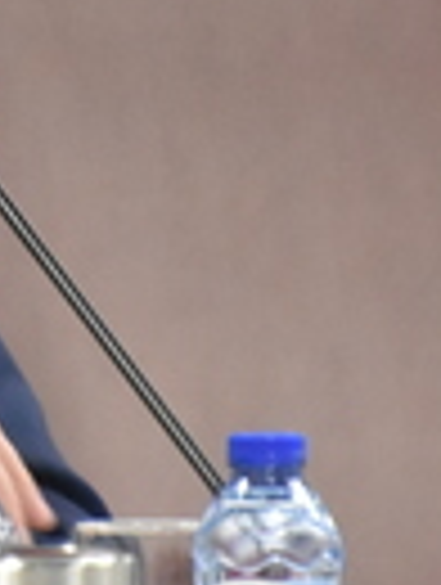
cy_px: 76
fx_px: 37062
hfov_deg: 0.7
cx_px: -304
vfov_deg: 0.9
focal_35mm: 2189
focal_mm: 330
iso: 5000
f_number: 6.3
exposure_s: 1/125
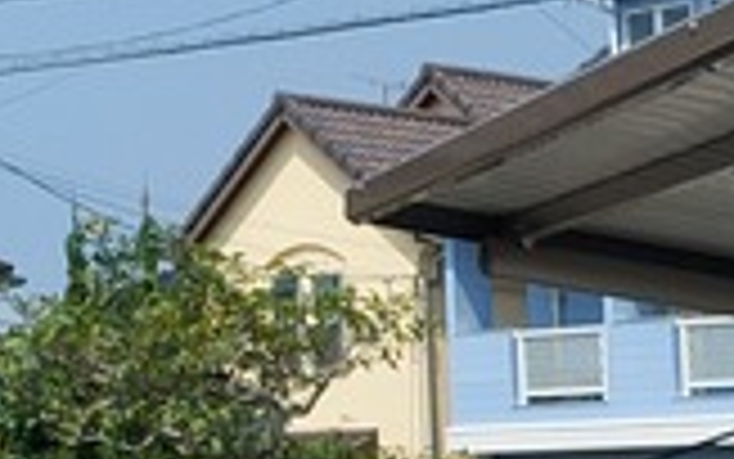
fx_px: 3002
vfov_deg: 8.4
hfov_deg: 11.8
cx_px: 1653
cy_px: 850
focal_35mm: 150
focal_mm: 5.23
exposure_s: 1/1275
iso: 25
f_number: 1.8
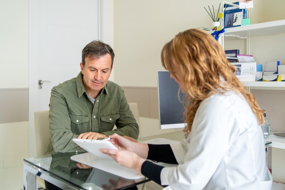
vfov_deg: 37.8
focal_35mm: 35
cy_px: 95
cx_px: 142
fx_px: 277
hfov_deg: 54.4
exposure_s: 1/100
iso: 200
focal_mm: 35
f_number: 2.2
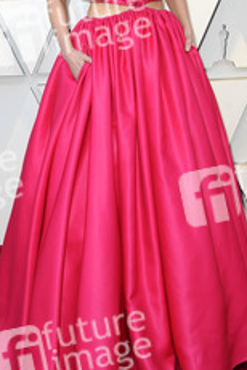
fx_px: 926
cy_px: 109
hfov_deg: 15.2
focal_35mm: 90
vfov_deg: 22.5
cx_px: 116
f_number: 7.1
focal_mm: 52
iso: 800
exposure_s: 1/250
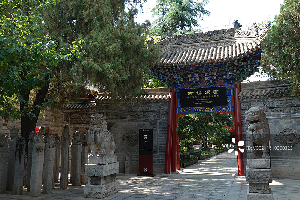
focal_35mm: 35
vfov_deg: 37.8
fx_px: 292
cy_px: 100
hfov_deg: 54.4
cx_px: 150
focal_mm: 13.03
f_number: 4
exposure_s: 1/200
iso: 125
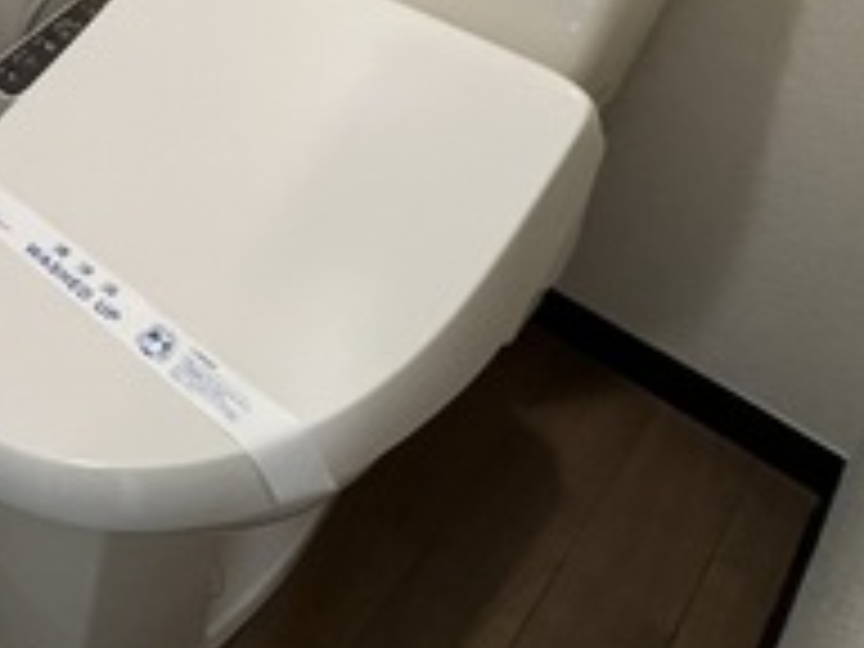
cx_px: -32
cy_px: -72
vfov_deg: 32.9
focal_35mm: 38
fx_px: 948
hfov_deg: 41.5
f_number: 1.8
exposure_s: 1/60
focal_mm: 1.57
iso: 400
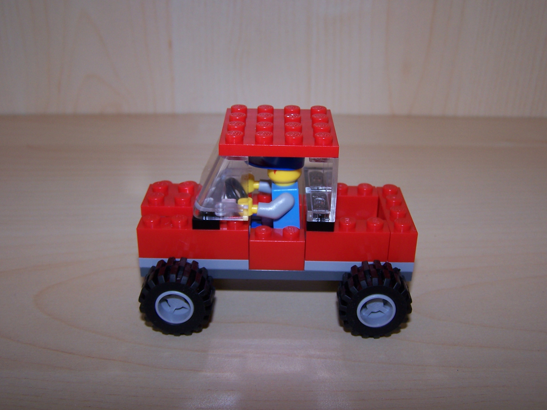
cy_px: 199
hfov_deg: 46.8
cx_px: 286
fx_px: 632
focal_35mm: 40
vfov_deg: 36.0
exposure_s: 1/60
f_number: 2.8
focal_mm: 6.3
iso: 80
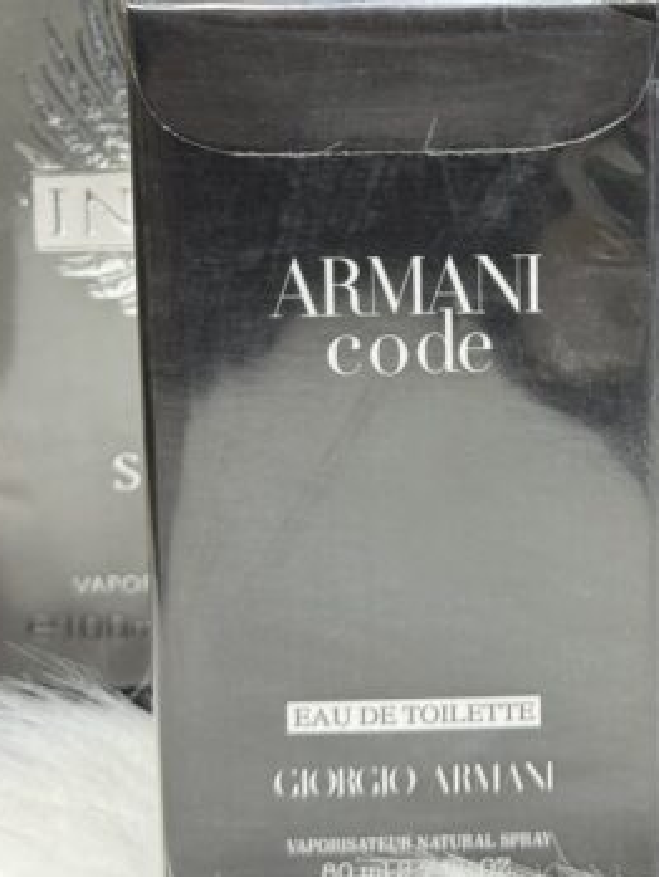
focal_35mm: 110
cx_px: 697
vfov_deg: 17.4
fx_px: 2790
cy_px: -43
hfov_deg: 13.2
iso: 160
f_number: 1.78
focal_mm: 6.76
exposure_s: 1/50
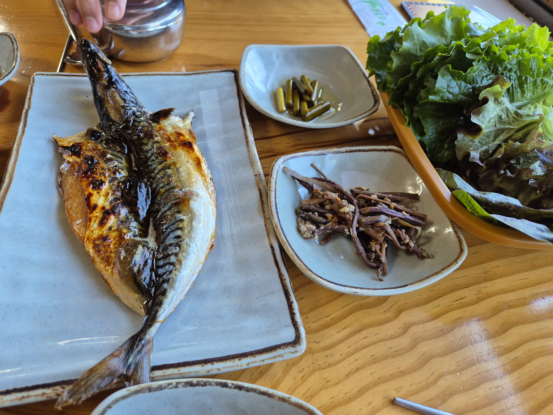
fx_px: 367
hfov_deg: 73.9
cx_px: 276
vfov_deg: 58.9
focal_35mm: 23
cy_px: 208
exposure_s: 1/120
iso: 160
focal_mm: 5.4
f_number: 1.8
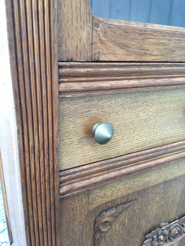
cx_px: 92
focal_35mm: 29
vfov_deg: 61.7
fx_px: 207
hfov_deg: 48.2
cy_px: 123
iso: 80
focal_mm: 4.15
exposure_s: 1/33
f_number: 2.2
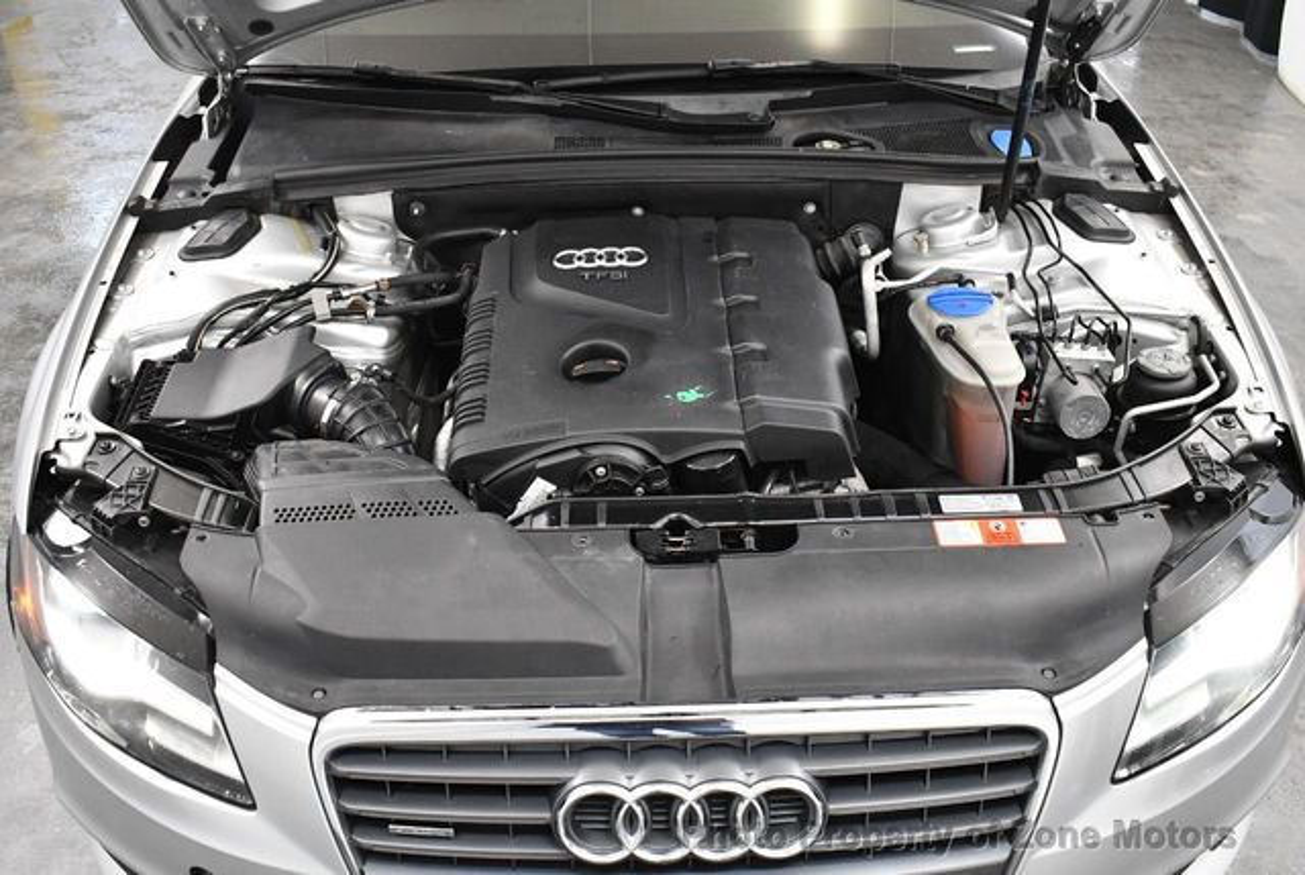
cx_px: 652
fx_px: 1307
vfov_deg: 37.0
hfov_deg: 53.1
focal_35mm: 36
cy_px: 438
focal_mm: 18
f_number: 3.5
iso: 1800
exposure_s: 1/125
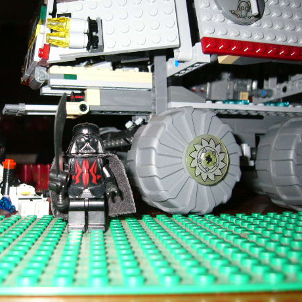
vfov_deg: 39.2
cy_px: 152
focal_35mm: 43
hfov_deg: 38.6
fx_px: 424
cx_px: 96
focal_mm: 5.8
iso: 100
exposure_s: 1/60
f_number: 2.8
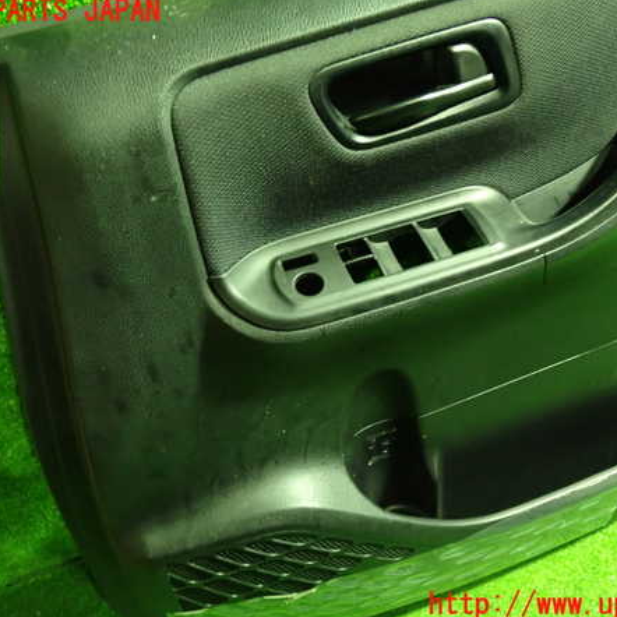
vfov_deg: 46.0
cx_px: 325
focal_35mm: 36
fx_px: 726
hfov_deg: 46.0
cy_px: 308
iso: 800
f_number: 2.3
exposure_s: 1/20
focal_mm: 5.4
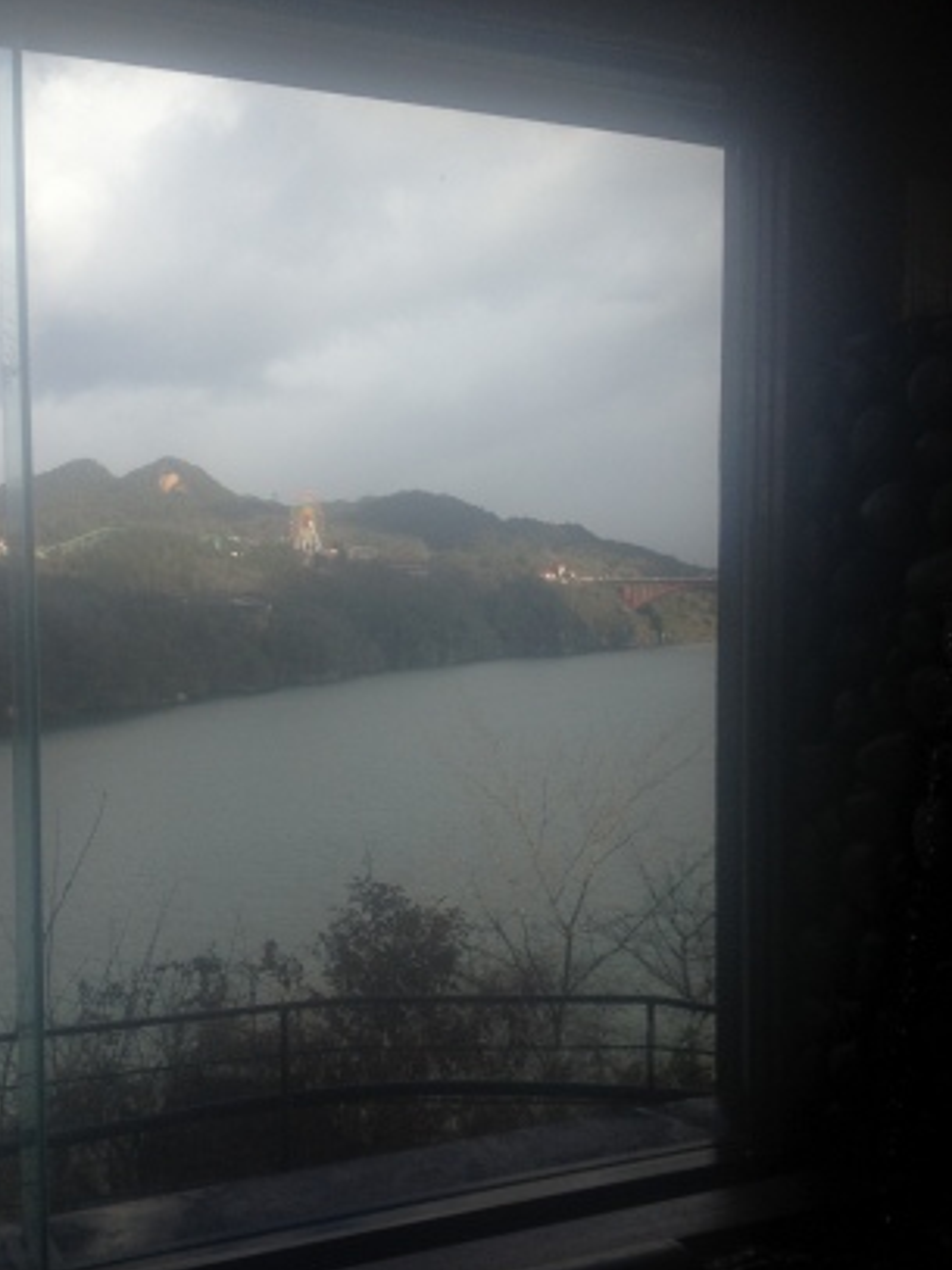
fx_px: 1578
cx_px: 398
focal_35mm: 43
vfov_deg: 43.8
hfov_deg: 33.5
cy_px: 690
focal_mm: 4.28
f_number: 2.4
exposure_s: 1/1175
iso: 64
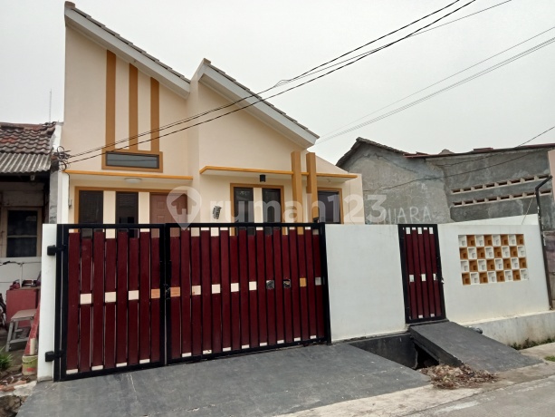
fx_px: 449
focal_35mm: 28
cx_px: 278
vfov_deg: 49.8
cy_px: 208
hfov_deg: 63.4
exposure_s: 1/1081
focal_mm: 3.46
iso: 100
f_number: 2.2
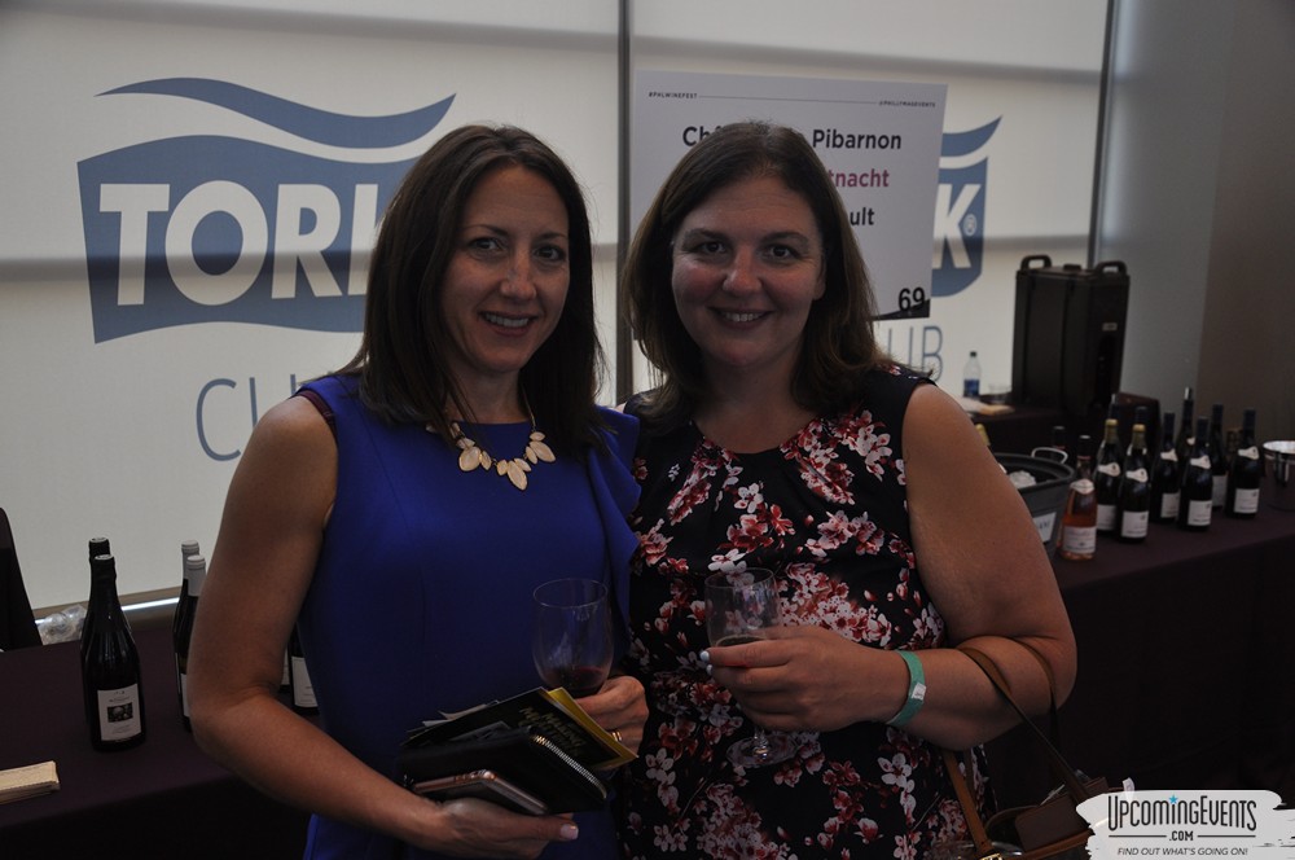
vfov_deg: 39.9
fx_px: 1186
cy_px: 430
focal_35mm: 33
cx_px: 648
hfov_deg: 57.3
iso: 400
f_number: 5
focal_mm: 22
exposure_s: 1/60
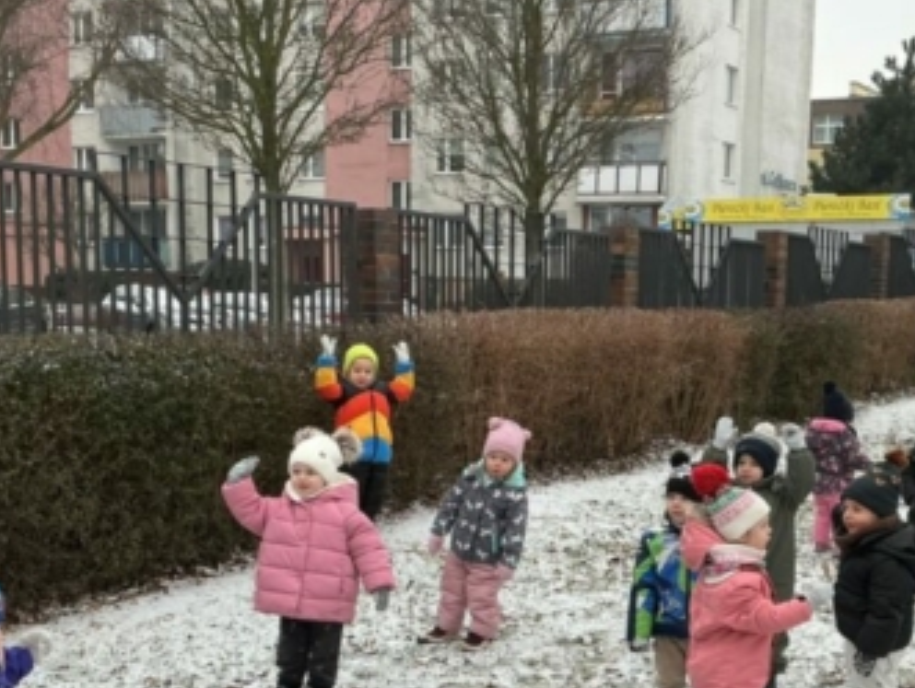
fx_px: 1482
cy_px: 511
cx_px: 569
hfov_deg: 34.1
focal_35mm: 56
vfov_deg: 25.8
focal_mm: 3
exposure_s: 1/188
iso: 20
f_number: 1.8
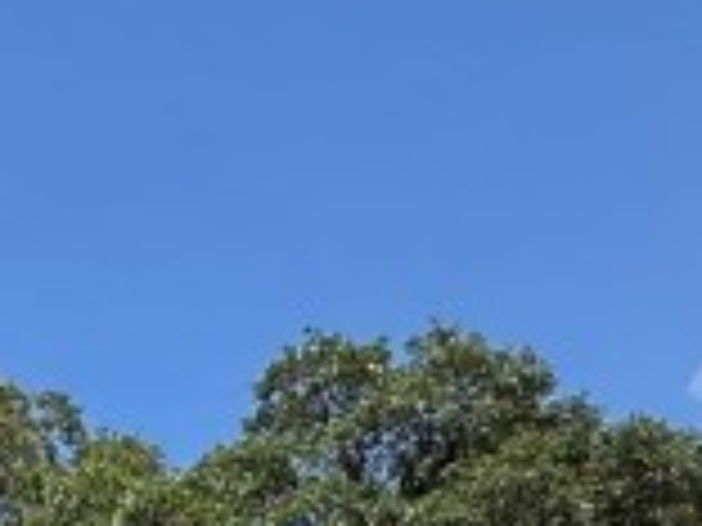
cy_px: 692
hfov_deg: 15.4
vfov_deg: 15.3
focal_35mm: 92
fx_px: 1866
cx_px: -828
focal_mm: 2.22
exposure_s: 1/1034
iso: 50
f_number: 2.2
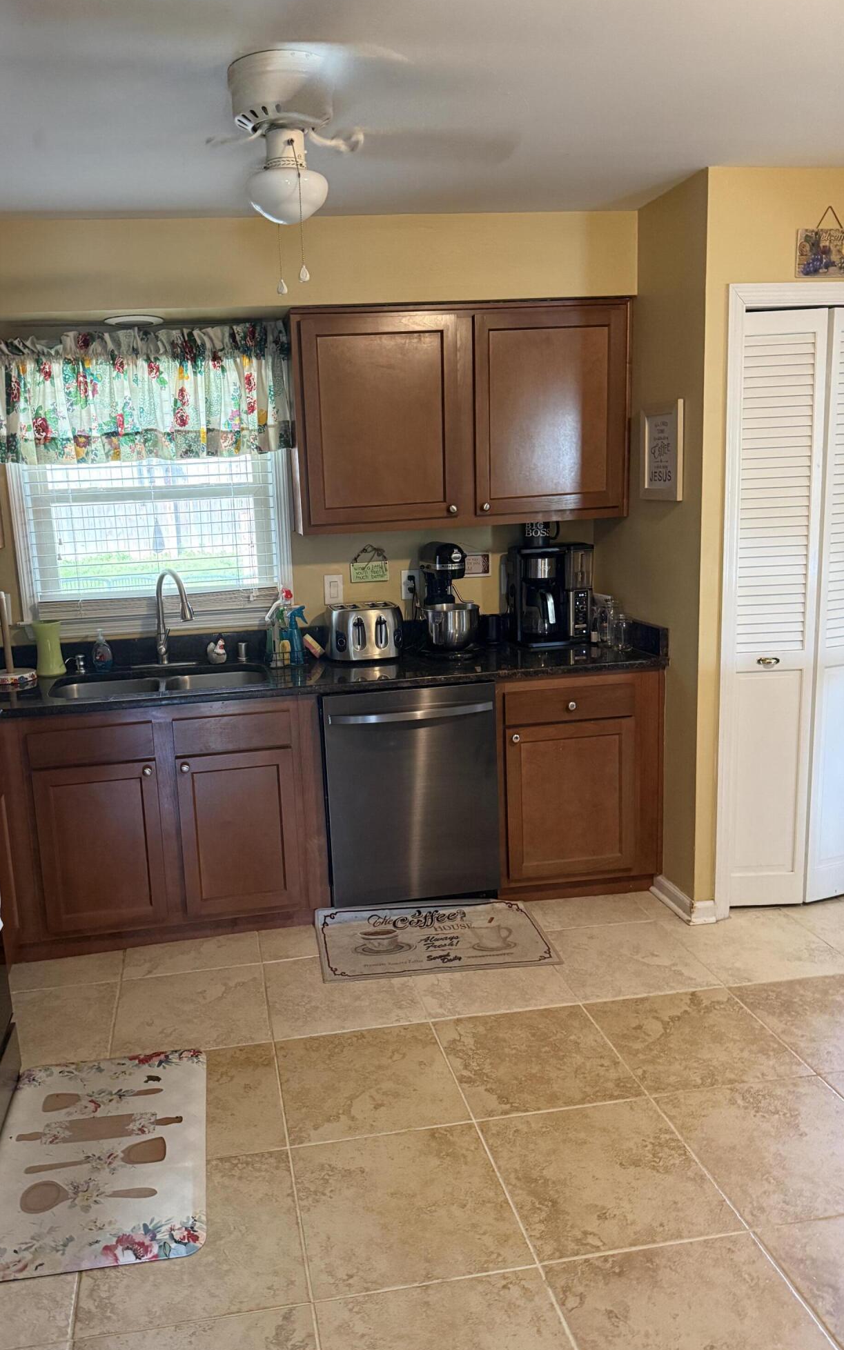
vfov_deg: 70.4
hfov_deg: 47.3
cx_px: 330
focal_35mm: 26
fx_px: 957
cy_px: 669
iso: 640
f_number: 1.78
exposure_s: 1/60
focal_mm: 6.76
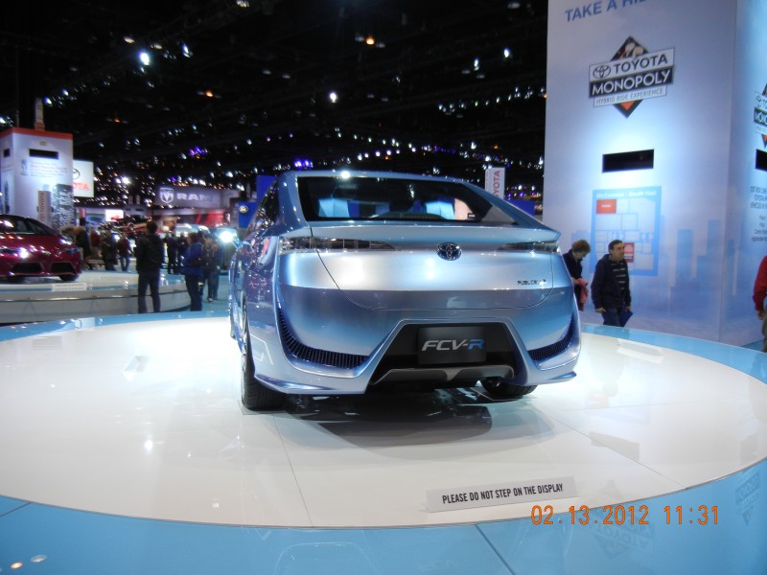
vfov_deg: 46.8
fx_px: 665
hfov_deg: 60.0
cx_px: 384
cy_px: 288
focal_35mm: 30
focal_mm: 5.4
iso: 160
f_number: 3.5
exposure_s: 1/61.3
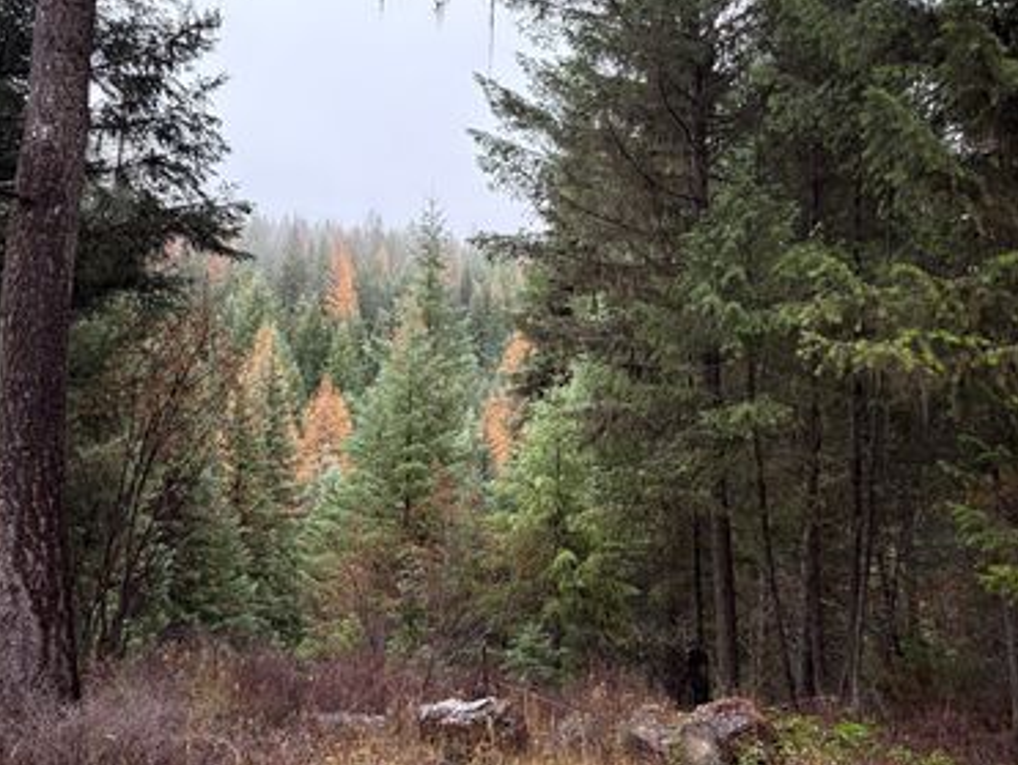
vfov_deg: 40.4
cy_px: 273
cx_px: 499
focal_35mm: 35
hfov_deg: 52.6
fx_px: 1030
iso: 125
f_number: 1.6
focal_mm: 5.96
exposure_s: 1/154
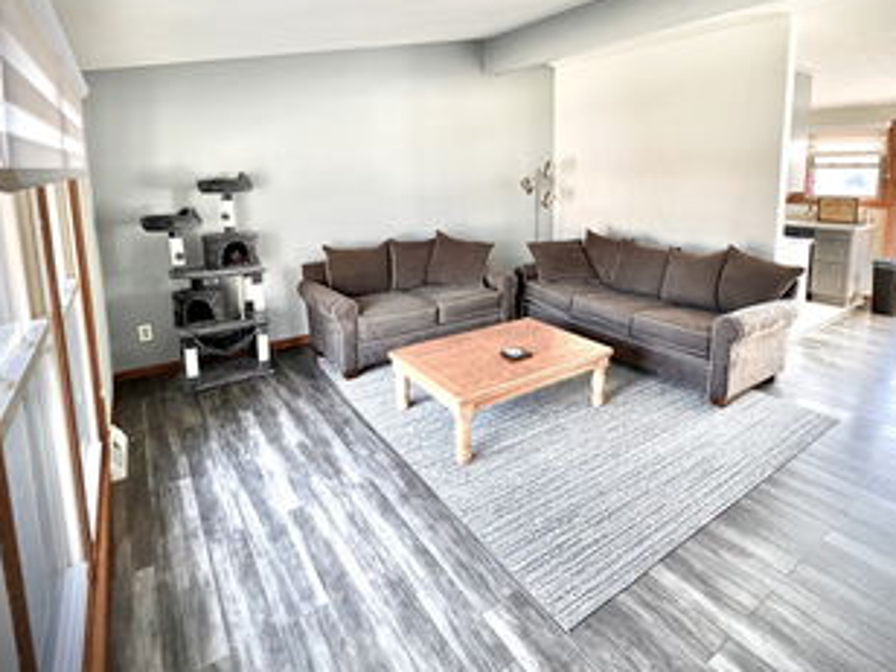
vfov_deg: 70.1
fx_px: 466
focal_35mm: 18
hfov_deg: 87.2
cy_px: 241
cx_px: 511
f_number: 1.8
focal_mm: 1.57
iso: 250
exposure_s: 1/99
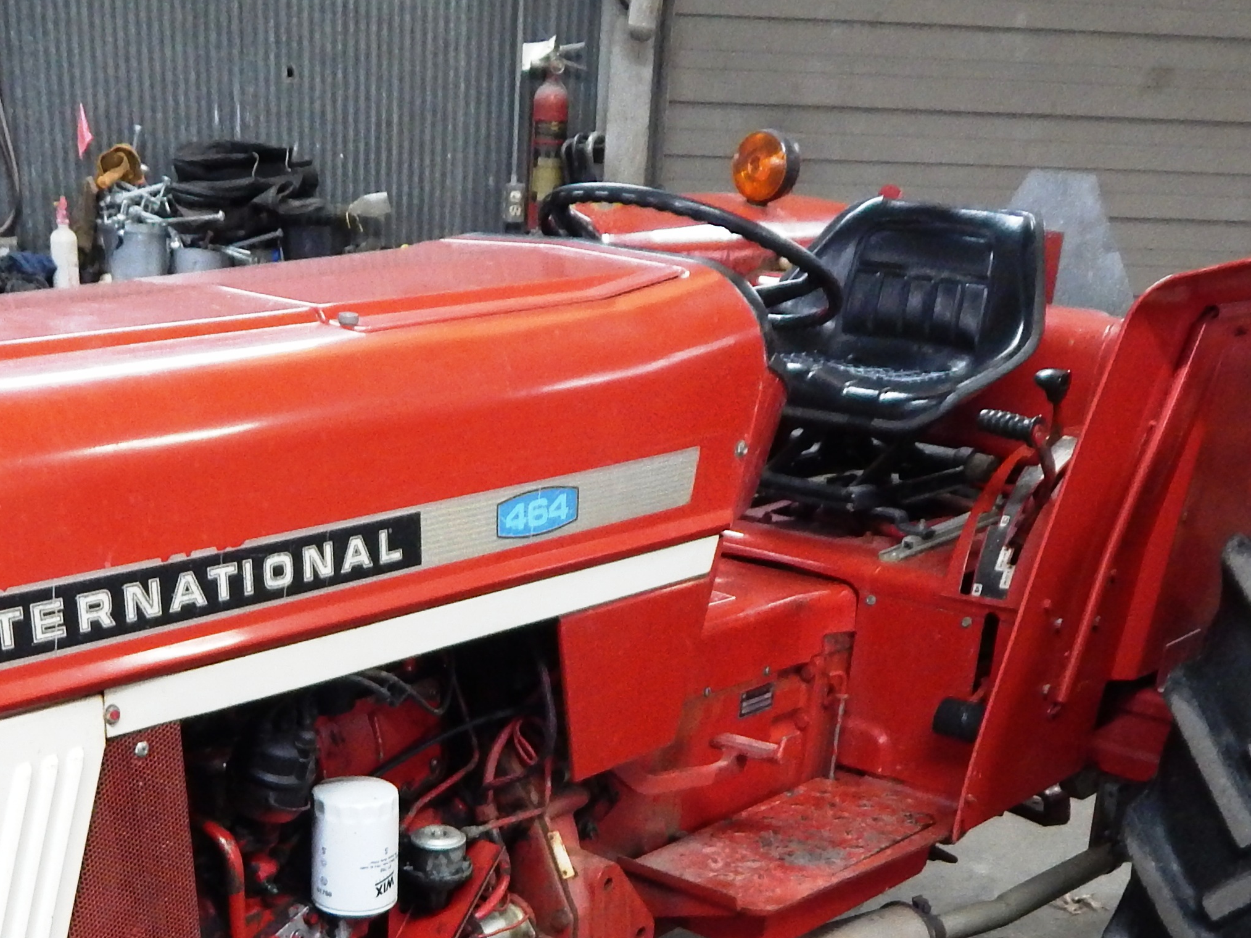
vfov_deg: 26.9
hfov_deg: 37.8
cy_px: 1015
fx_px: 1807
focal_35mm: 50
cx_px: 432
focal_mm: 4
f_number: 3
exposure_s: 1/13
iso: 400
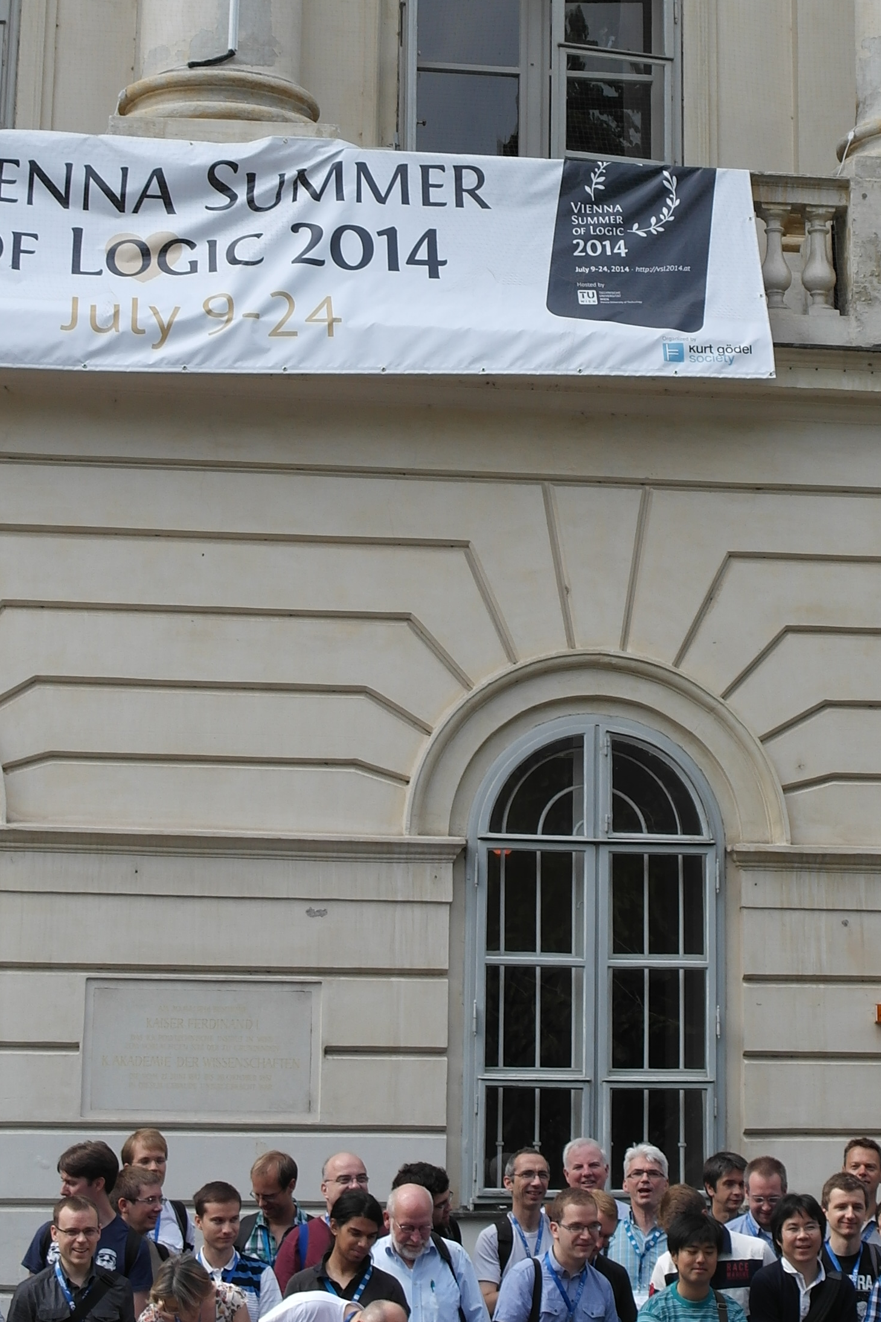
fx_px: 3304
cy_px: 303
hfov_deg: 15.2
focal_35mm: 90
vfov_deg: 22.4
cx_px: 607
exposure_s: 1/200
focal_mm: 24
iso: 100
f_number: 6.3
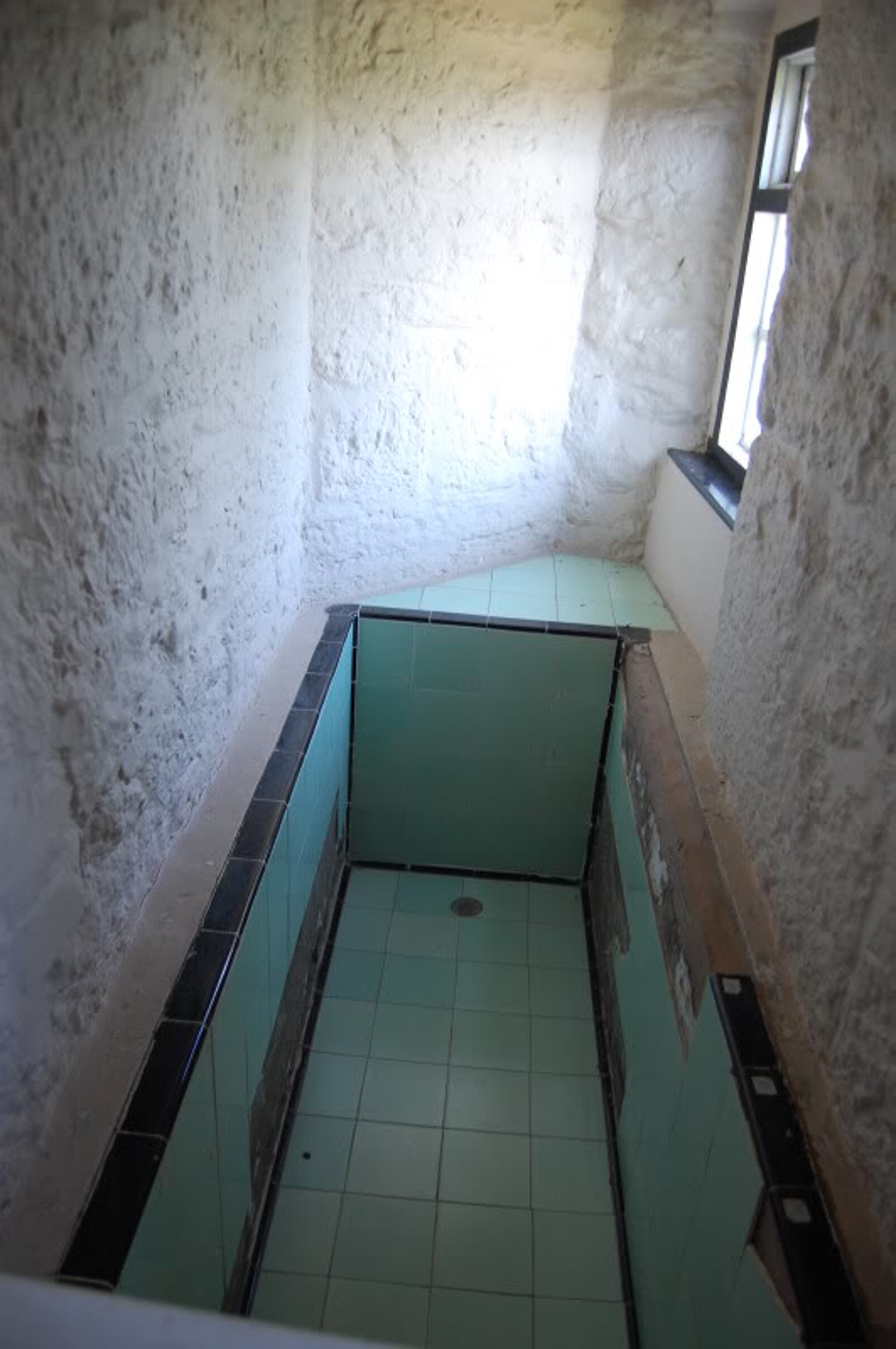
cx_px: 448
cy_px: 674
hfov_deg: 47.8
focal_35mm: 27
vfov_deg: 67.4
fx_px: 1010
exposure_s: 1/30
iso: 400
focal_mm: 18
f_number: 3.5
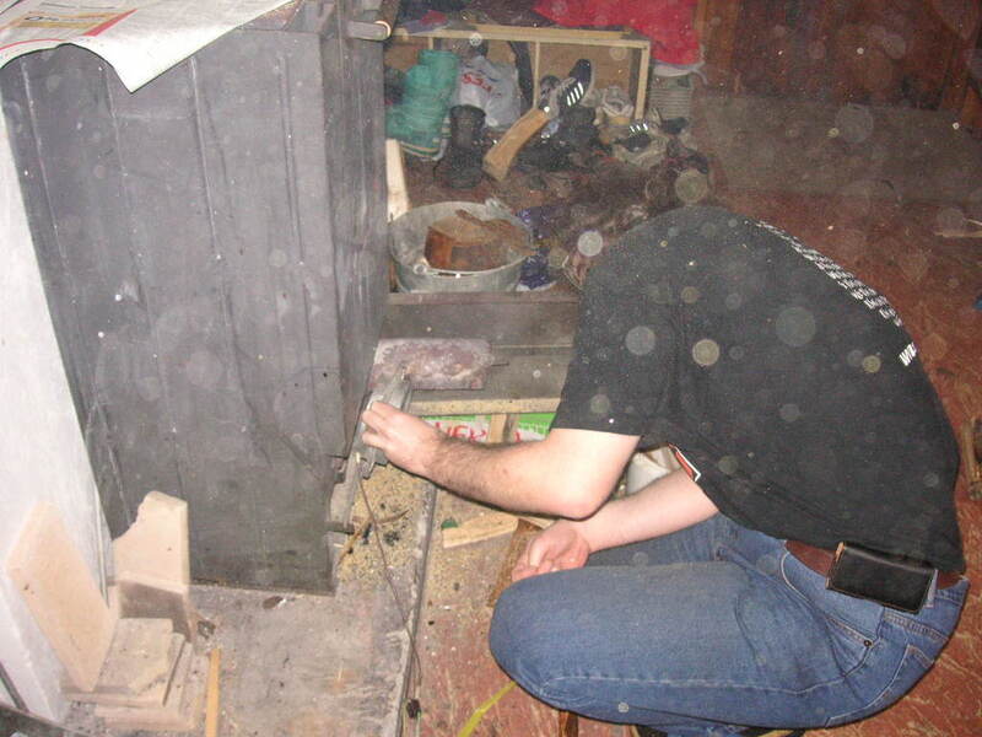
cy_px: 368
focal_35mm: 37
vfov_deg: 38.7
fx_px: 1050
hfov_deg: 50.1
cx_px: 491
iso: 160
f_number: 2.8
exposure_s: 1/45
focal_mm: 6.1
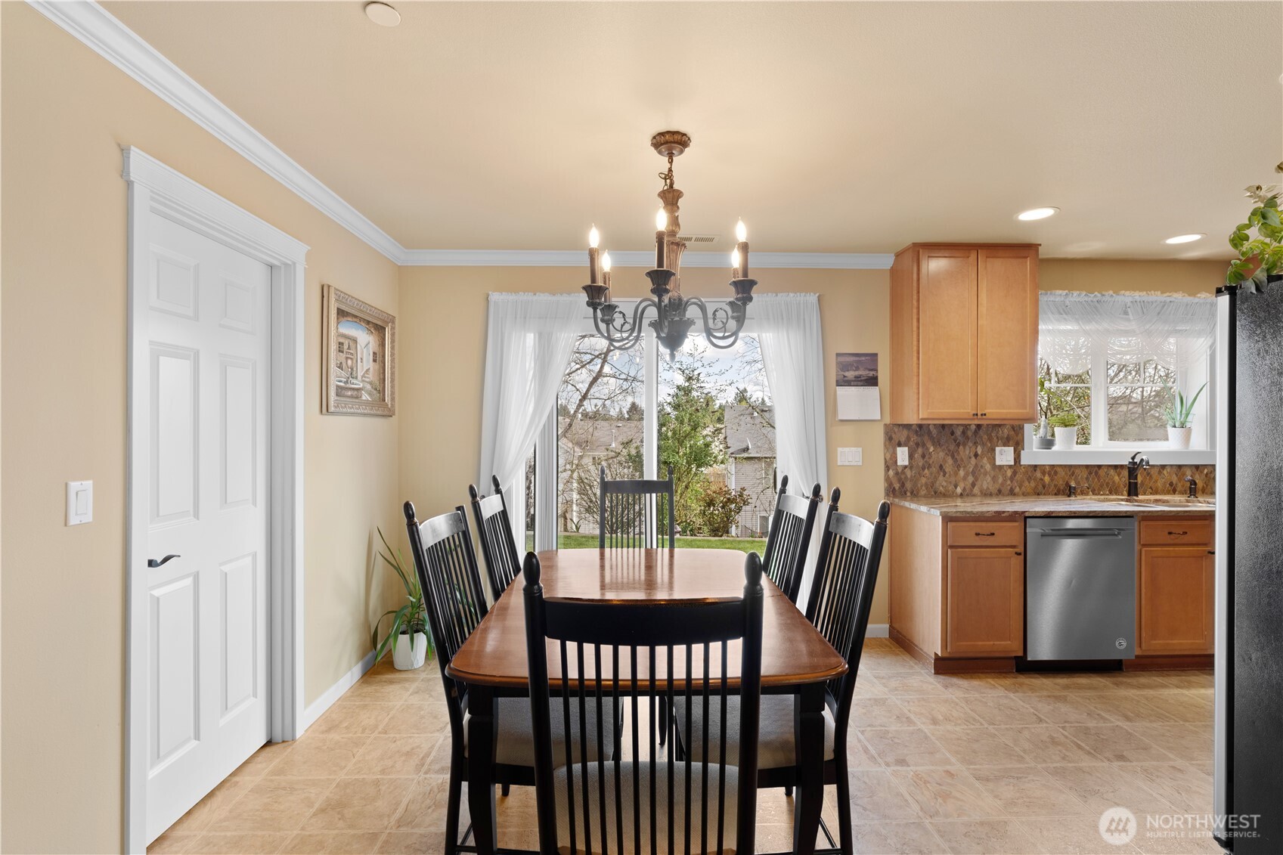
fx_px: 570
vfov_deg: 73.7
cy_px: 428
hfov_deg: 96.7
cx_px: 642
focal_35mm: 16
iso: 320
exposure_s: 1/2.5
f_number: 9
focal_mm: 16
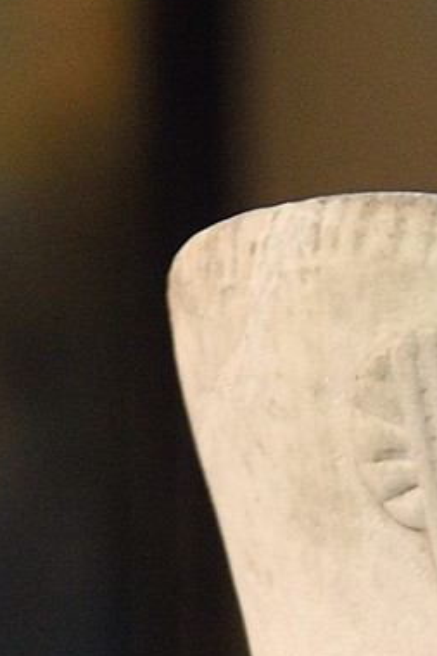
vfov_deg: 4.9
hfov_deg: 3.3
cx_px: 508
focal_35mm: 411
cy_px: 1687
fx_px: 7490
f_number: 4
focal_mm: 65
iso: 1600
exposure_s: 1/200
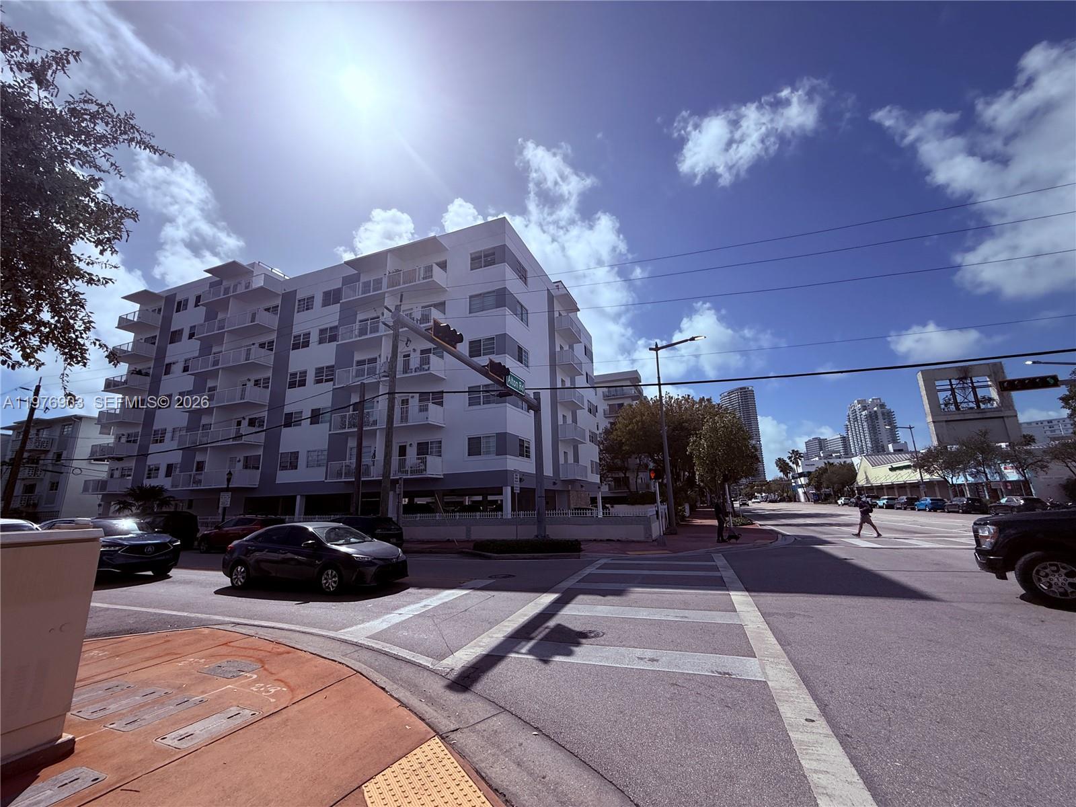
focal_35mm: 14
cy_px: 404
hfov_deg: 102.1
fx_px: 435
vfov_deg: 85.7
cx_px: 538
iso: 64
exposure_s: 1/6173
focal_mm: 2.22
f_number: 2.2
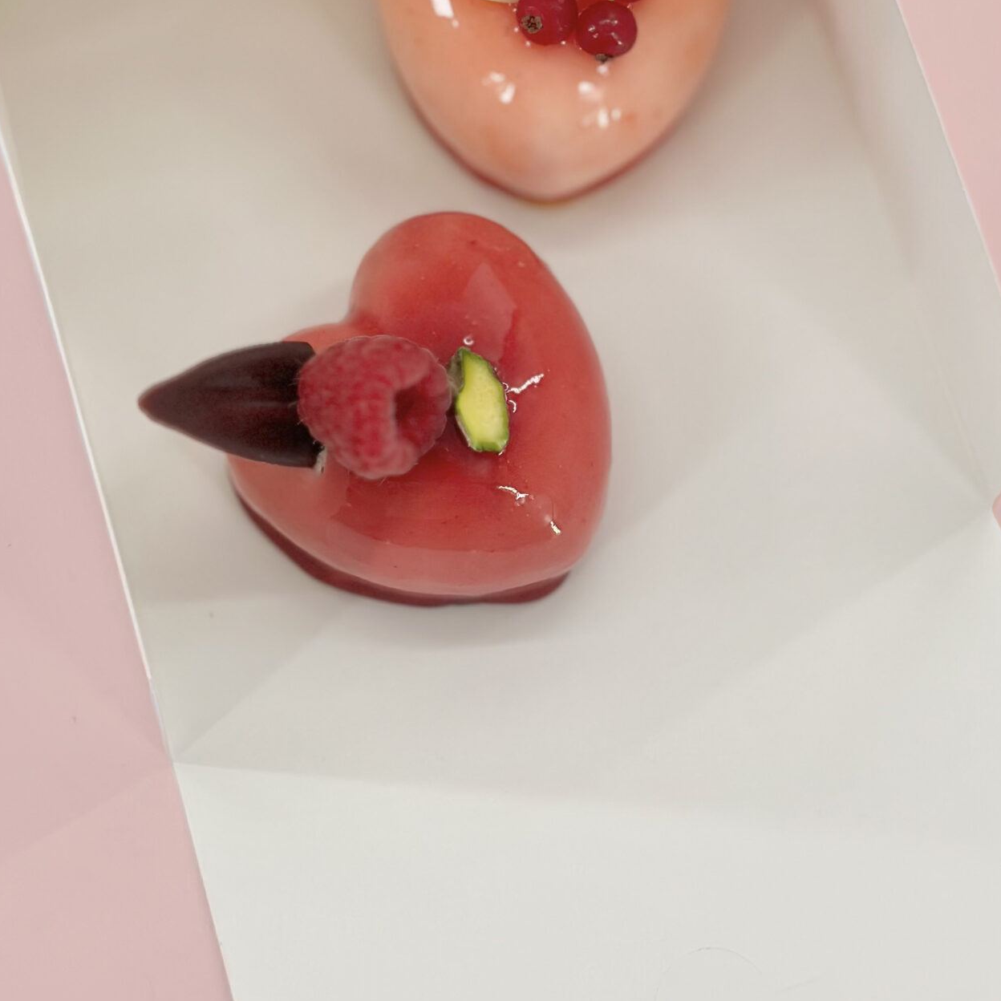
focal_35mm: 87
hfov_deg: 19.9
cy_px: 215
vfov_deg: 19.8
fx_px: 2846
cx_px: 569
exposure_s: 1/864
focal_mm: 6.86
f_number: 1.78
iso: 80
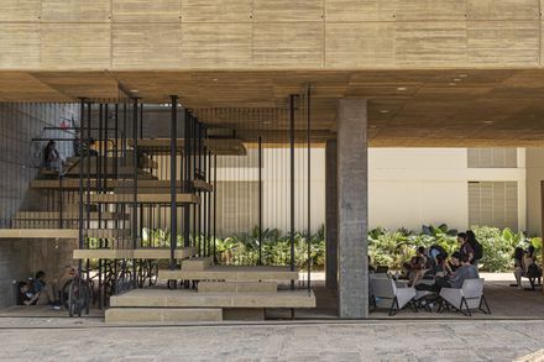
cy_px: 181
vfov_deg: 22.6
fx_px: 906
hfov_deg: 33.4
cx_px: 272
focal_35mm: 60
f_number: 9
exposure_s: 1/80
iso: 100
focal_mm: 60
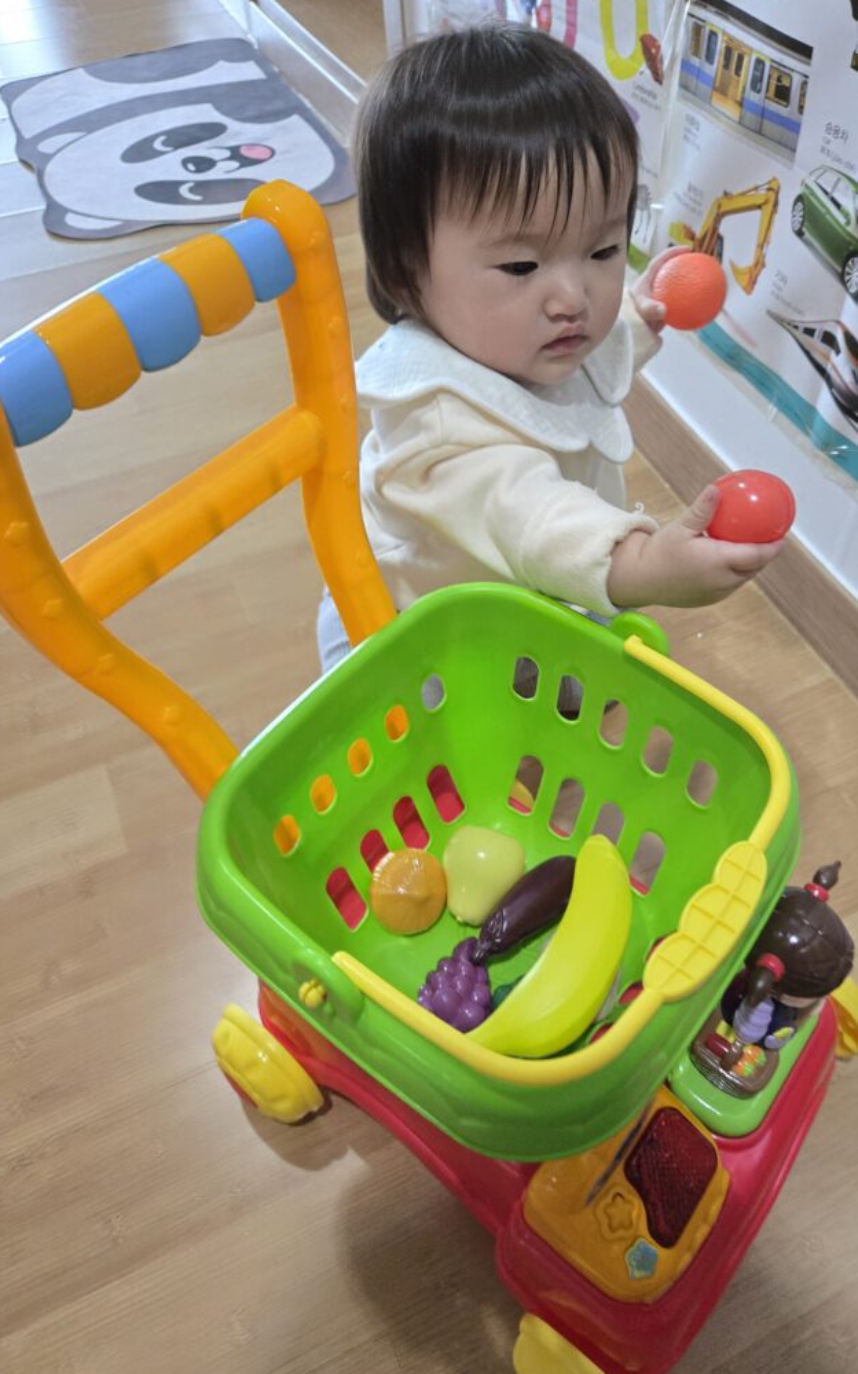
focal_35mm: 25
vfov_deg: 72.6
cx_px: 492
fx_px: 936
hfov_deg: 49.1
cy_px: 685
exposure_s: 1/60
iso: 500
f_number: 1.8
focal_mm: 5.4
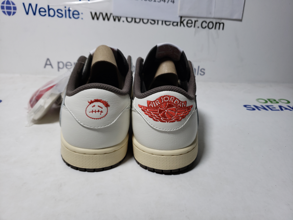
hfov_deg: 67.3
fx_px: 220
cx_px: 146
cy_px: 110
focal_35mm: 26
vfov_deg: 53.1
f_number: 1.5
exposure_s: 1/463
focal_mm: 4.3
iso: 50
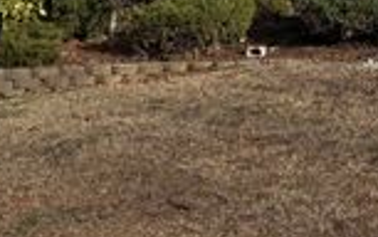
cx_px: 304
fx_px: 928
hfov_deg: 22.7
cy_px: -209
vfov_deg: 13.0
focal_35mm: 90
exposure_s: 1/3279
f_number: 1.6
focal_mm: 5.96
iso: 50
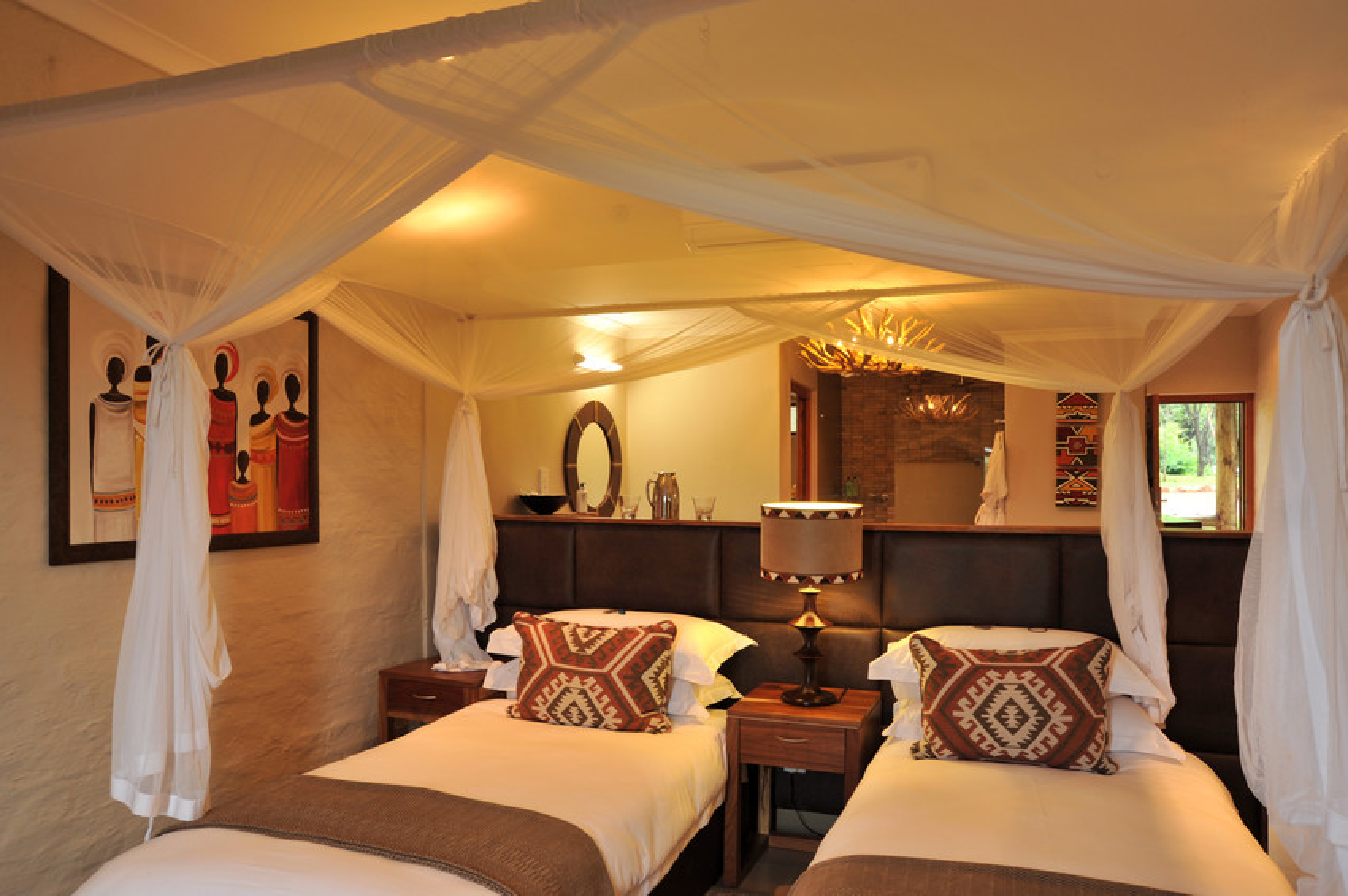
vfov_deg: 53.0
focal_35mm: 24
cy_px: 448
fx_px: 898
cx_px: 674
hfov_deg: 73.8
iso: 320
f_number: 10
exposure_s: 1/2.5
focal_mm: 24
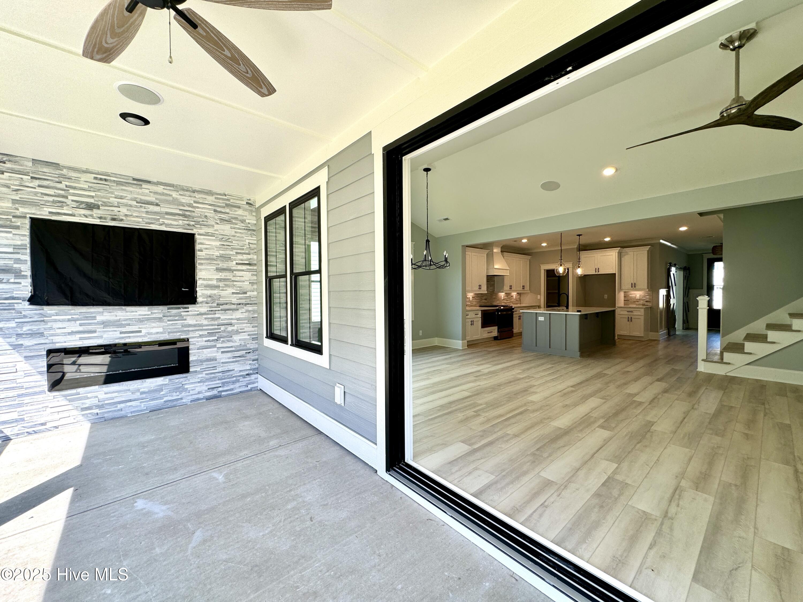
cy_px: 301
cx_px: 402
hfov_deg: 102.1
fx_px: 325
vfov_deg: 85.7
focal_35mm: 14
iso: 40
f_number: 2.2
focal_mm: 2.22
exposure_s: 1/174
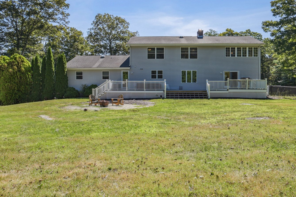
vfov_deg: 49.4
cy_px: 86
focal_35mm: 26
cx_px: 195
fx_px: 214
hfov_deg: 67.7
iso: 400
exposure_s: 1/500
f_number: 11
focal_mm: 17
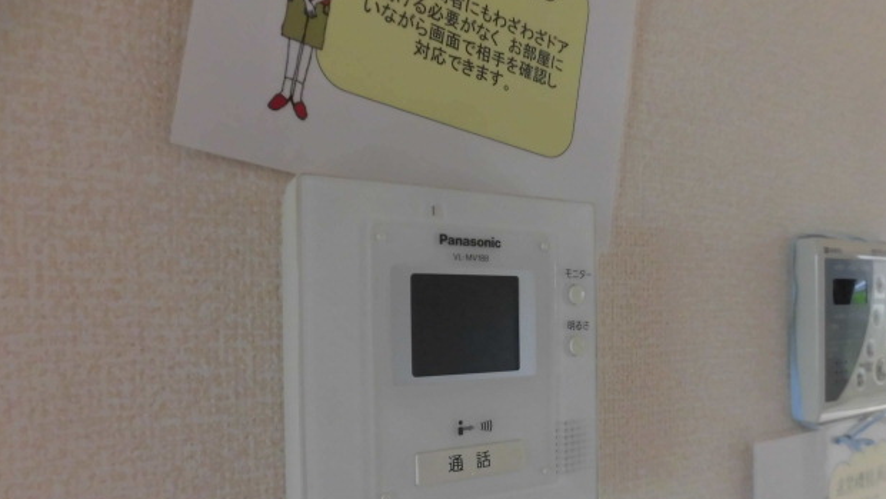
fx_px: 634
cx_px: 449
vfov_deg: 42.4
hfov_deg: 69.8
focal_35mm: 27
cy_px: 326
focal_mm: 4.3
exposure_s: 1/50
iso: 250
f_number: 3.1
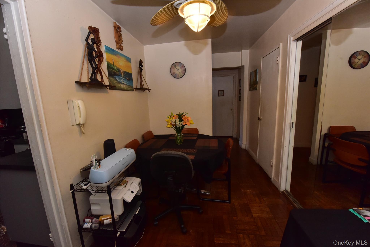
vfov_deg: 81.2
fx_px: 144
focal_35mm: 14
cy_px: 124
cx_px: 185
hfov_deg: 104.3
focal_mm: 14
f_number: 10
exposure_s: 1/60
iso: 3200
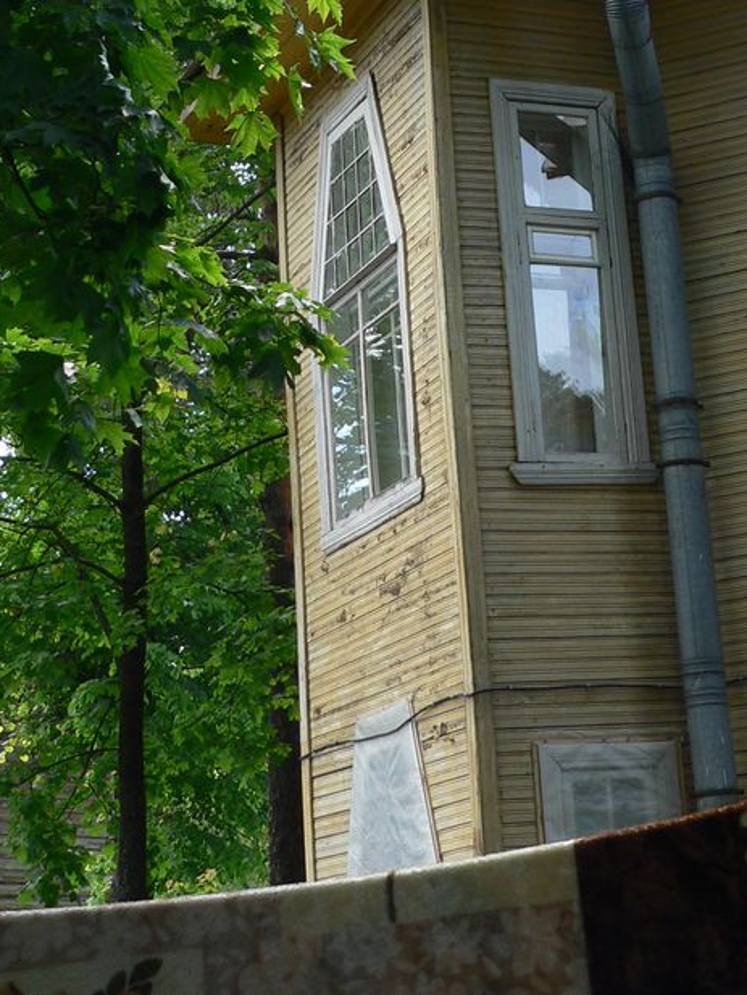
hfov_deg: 19.3
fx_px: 2186
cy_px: 137
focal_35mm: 76
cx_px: 511
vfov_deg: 25.0
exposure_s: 1/125
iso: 80
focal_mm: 7.4
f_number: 3.7
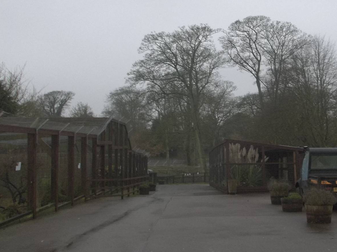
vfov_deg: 32.2
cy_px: 129
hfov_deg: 41.5
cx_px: 224
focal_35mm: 45
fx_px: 438
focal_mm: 5.9
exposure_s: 1/8
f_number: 3.3
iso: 164
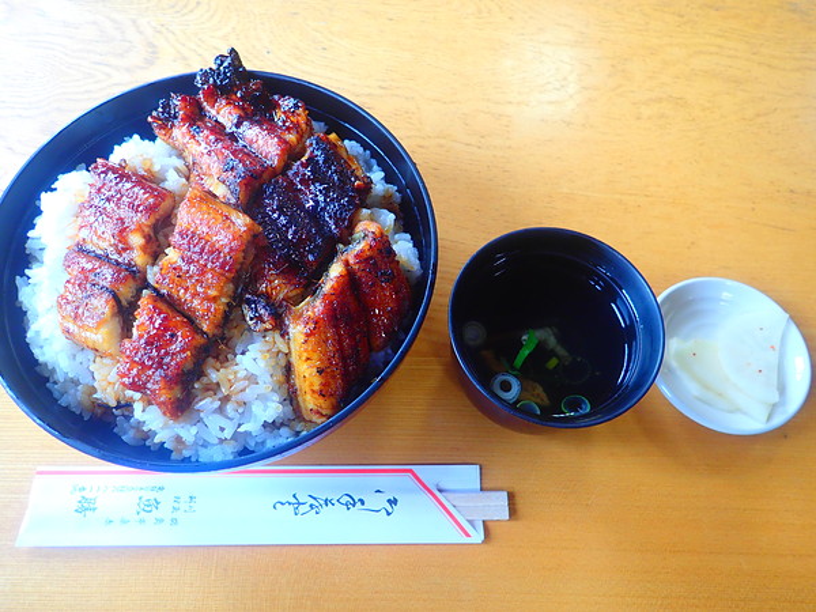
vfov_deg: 54.9
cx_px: 408
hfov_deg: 69.4
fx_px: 589
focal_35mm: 25
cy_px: 306
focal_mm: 4.5
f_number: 2
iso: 160
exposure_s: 1/60
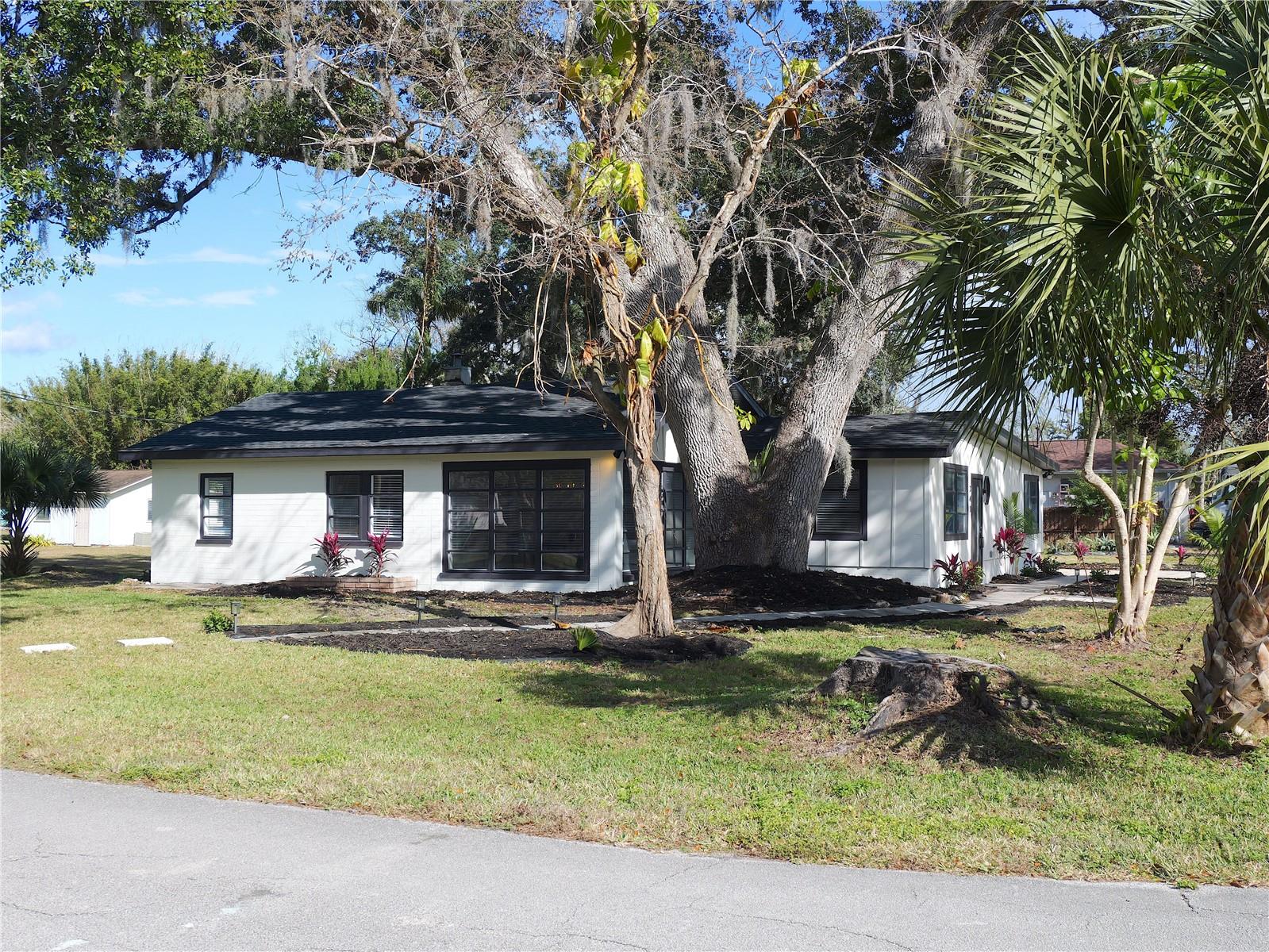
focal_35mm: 38
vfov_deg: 37.7
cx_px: 634
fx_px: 1393
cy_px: 476
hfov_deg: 49.0
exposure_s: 1/250
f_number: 6.3
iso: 100
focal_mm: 19
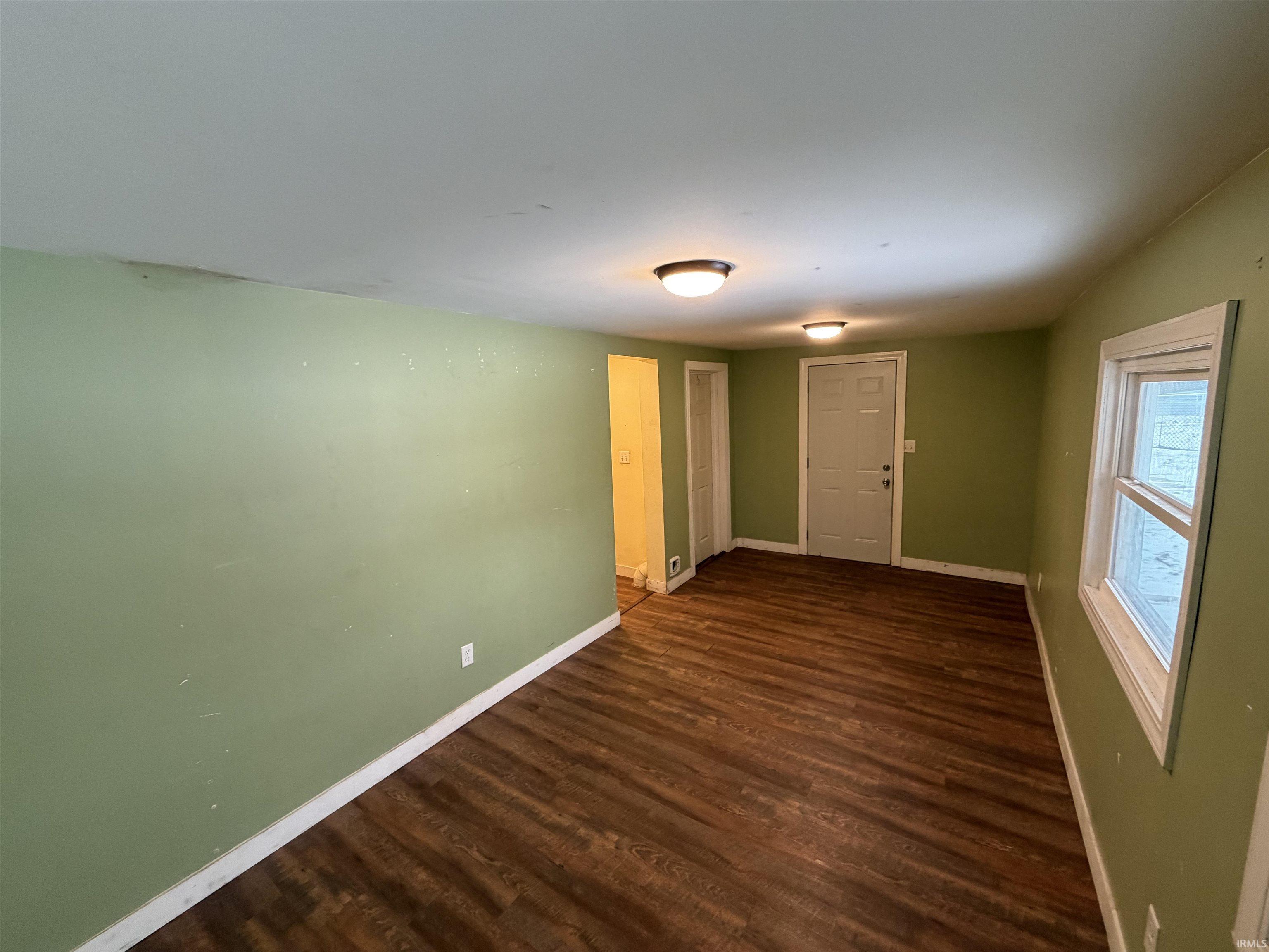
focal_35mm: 14
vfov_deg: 85.7
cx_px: 634
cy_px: 476
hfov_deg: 102.1
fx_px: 513
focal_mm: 2.22
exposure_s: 1/60
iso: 320
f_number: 2.2
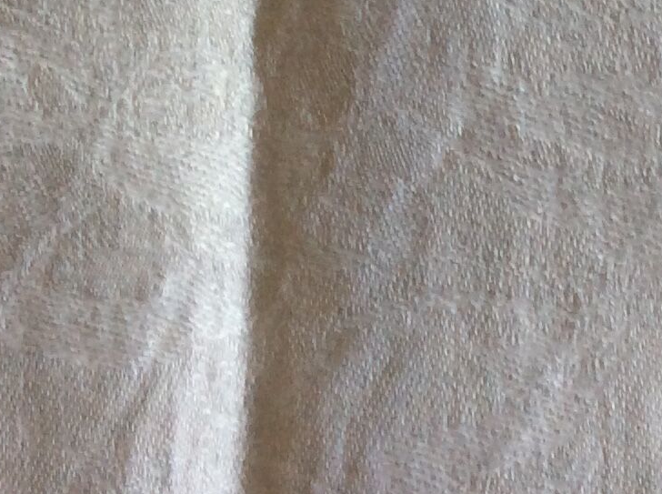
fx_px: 2176
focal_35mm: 114
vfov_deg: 12.1
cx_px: 675
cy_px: -334
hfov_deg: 16.9
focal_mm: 3.3
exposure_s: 1/25
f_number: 2.4
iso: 50
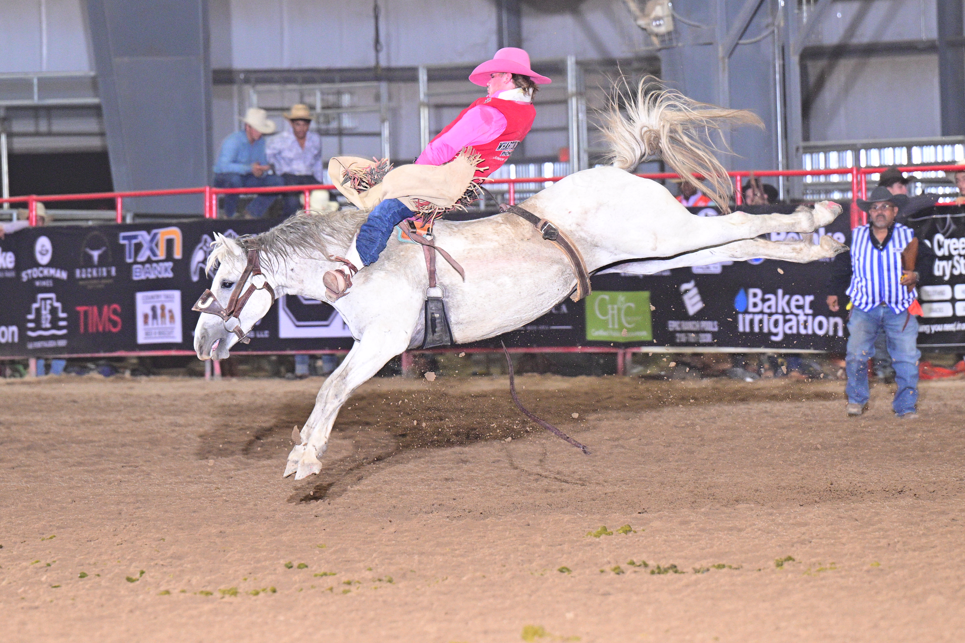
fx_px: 8039
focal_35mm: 300
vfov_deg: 4.6
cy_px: 322
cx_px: 482
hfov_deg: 6.9
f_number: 4
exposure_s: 1/250
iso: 2000
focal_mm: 200
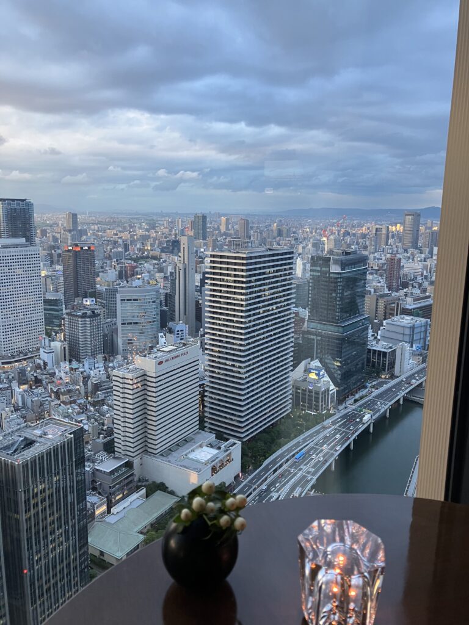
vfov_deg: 63.4
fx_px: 506
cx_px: 234
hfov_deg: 49.7
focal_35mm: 28
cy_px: 312
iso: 80
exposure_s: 1/60
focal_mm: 3.99
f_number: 1.8
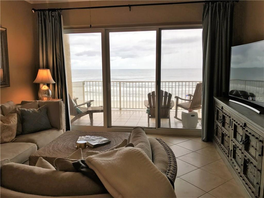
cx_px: 132
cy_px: 99
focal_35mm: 28
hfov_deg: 63.4
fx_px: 214
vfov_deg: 49.7
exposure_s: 1/201
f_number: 1.8
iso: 20
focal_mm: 3.99
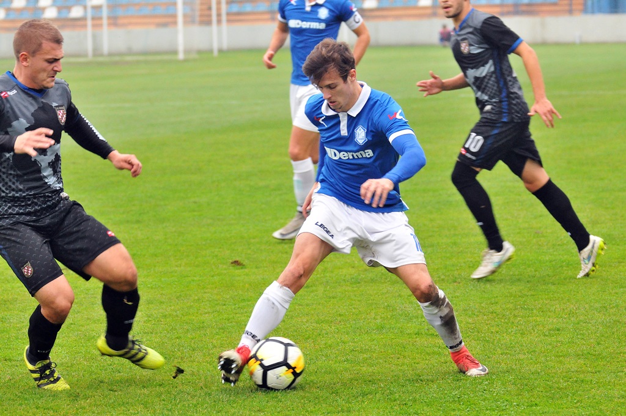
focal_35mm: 210
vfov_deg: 6.5
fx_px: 3647
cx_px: 313
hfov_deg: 9.8
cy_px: 208
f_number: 5.6
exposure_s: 1/320
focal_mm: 140
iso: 2000
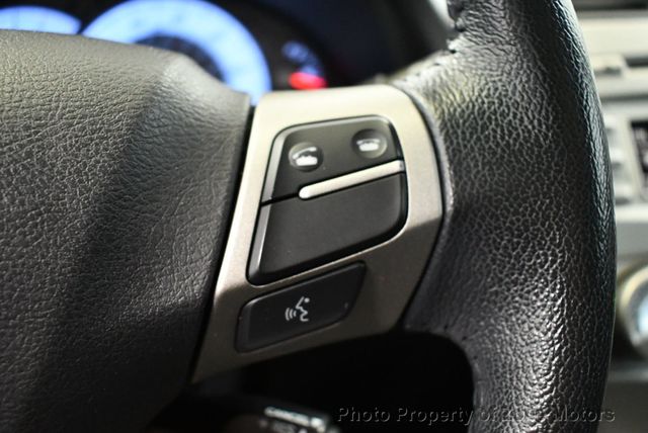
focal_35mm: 36
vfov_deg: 36.9
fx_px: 649
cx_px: 324
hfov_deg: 53.1
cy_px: 216
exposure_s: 1/60
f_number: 3.5
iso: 4000
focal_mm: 18
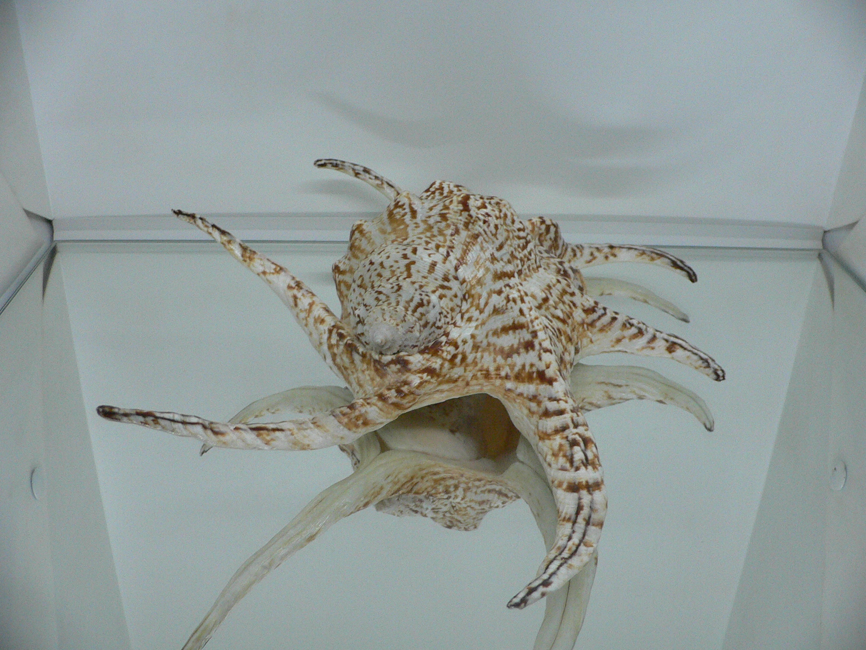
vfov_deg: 40.7
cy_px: 325
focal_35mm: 35
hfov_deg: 52.6
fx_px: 876
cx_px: 433
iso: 200
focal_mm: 4.6
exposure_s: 1/60
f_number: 2.8
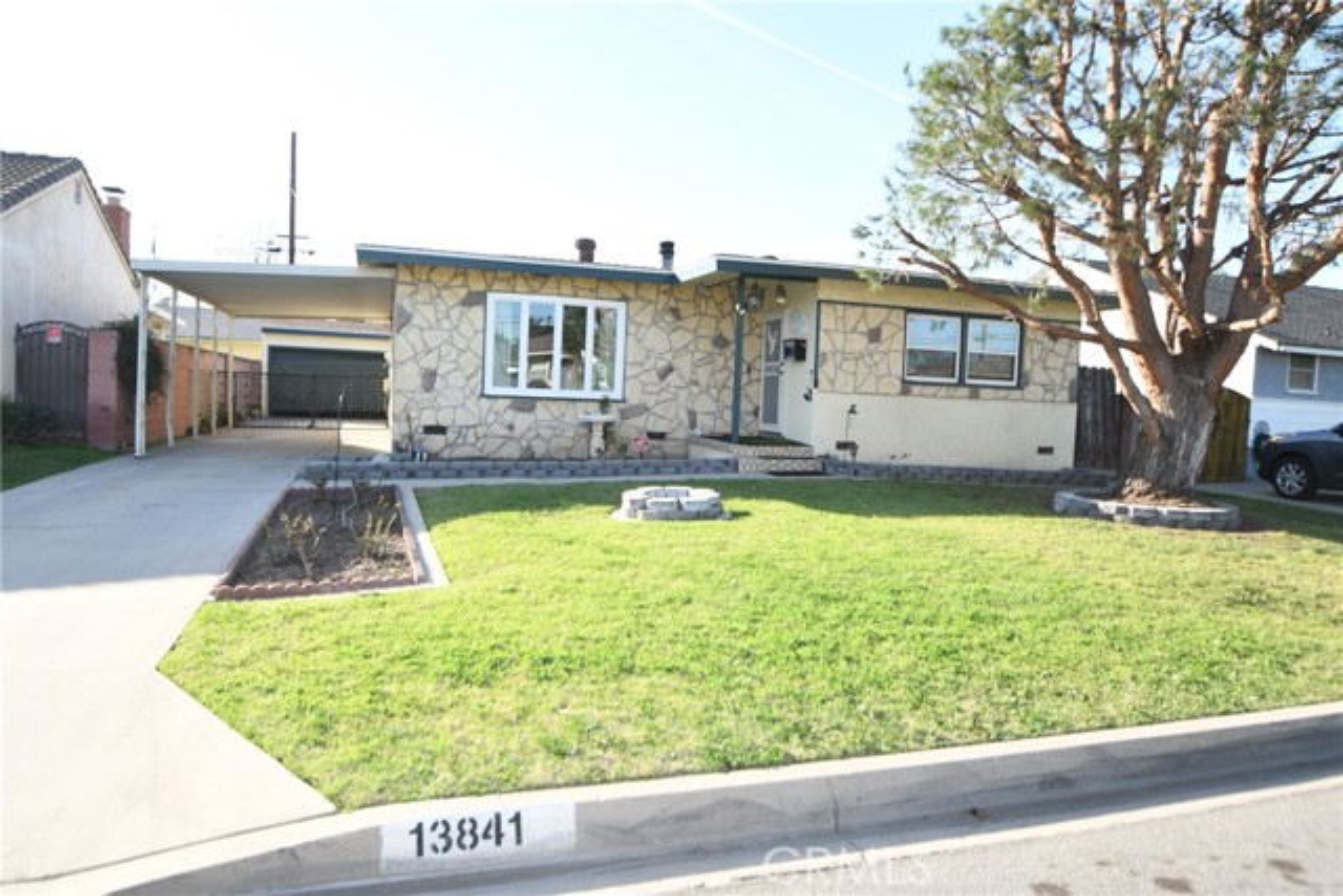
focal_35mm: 22
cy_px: 448
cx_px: 672
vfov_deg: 57.3
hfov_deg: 78.6
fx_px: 821
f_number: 4
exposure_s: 1/250
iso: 100
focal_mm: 15
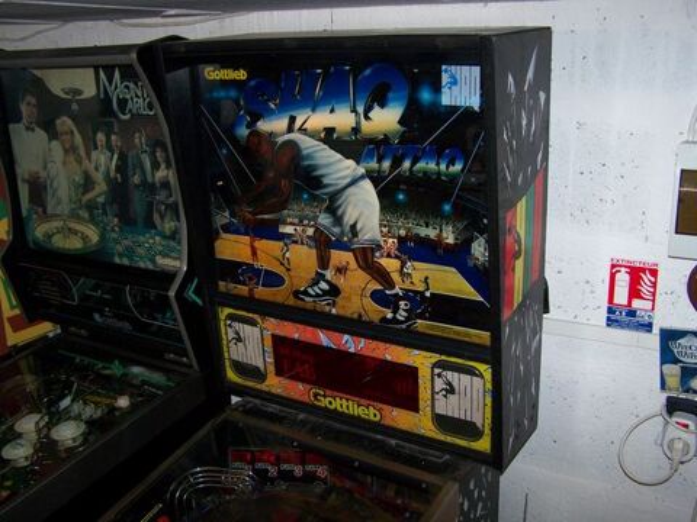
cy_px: 261
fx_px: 765
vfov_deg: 37.7
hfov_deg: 49.0
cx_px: 348
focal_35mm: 38
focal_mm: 6.3
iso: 80
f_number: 2.8
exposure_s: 1/60
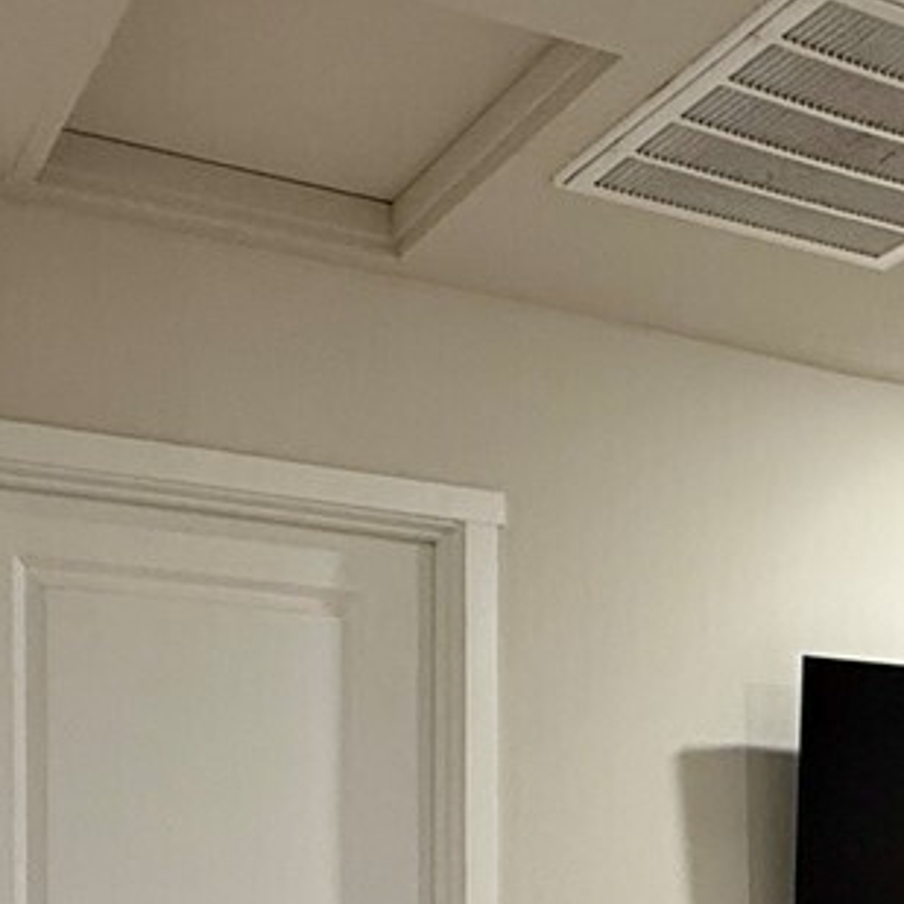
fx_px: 1891
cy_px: 1001
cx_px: 860
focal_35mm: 64
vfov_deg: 25.0
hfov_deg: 25.8
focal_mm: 2.22
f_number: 2.2
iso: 250
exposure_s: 1/60
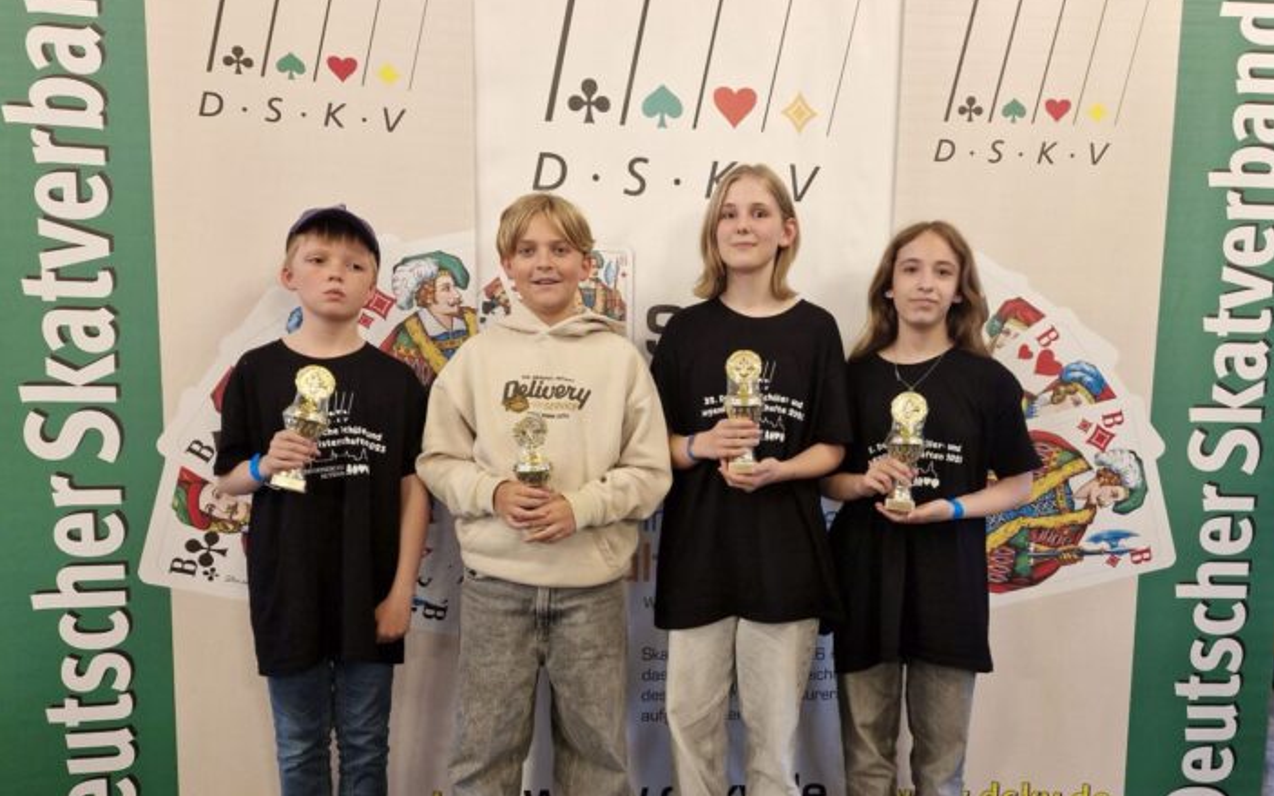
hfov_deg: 72.6
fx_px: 868
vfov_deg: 49.0
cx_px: 651
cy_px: 478
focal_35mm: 25
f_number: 1.8
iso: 250
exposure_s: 1/100
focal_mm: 5.54
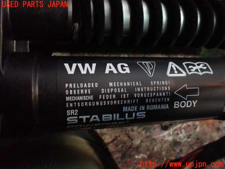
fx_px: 195
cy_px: 84
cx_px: 112
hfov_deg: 60.0
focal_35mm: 30
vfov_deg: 46.8
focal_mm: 5.4
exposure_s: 1/30
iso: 1000
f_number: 2.3
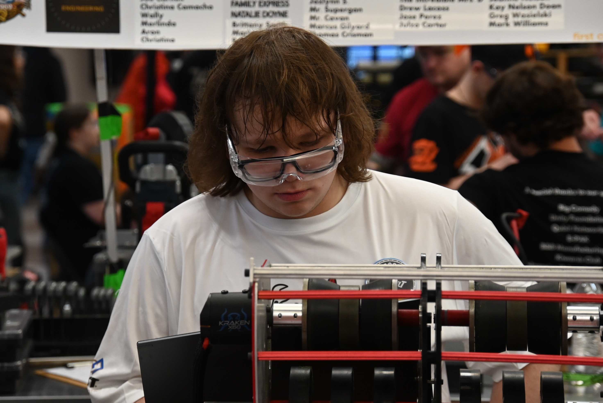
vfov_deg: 9.2
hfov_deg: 13.7
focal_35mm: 150
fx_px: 2514
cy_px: 202
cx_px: 302
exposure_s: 1/160
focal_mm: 100
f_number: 5
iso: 1800
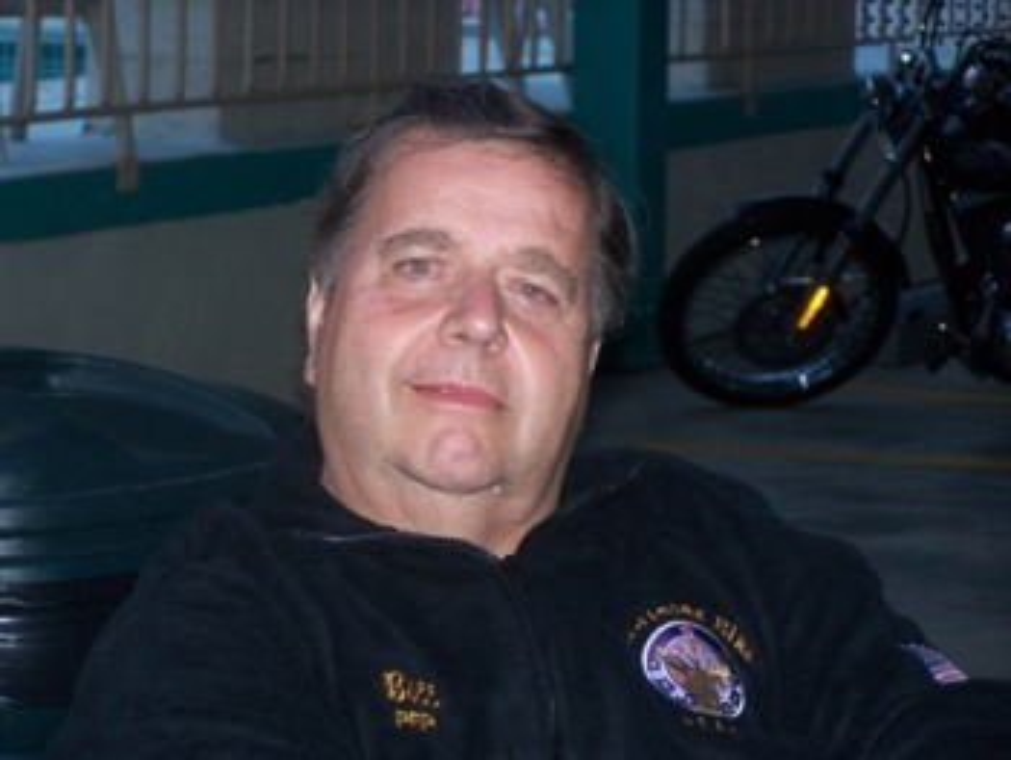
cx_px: 506
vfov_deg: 11.6
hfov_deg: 15.4
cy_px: 380
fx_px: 3741
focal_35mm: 128
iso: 140
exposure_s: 1/100
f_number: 3.2
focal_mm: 21.2
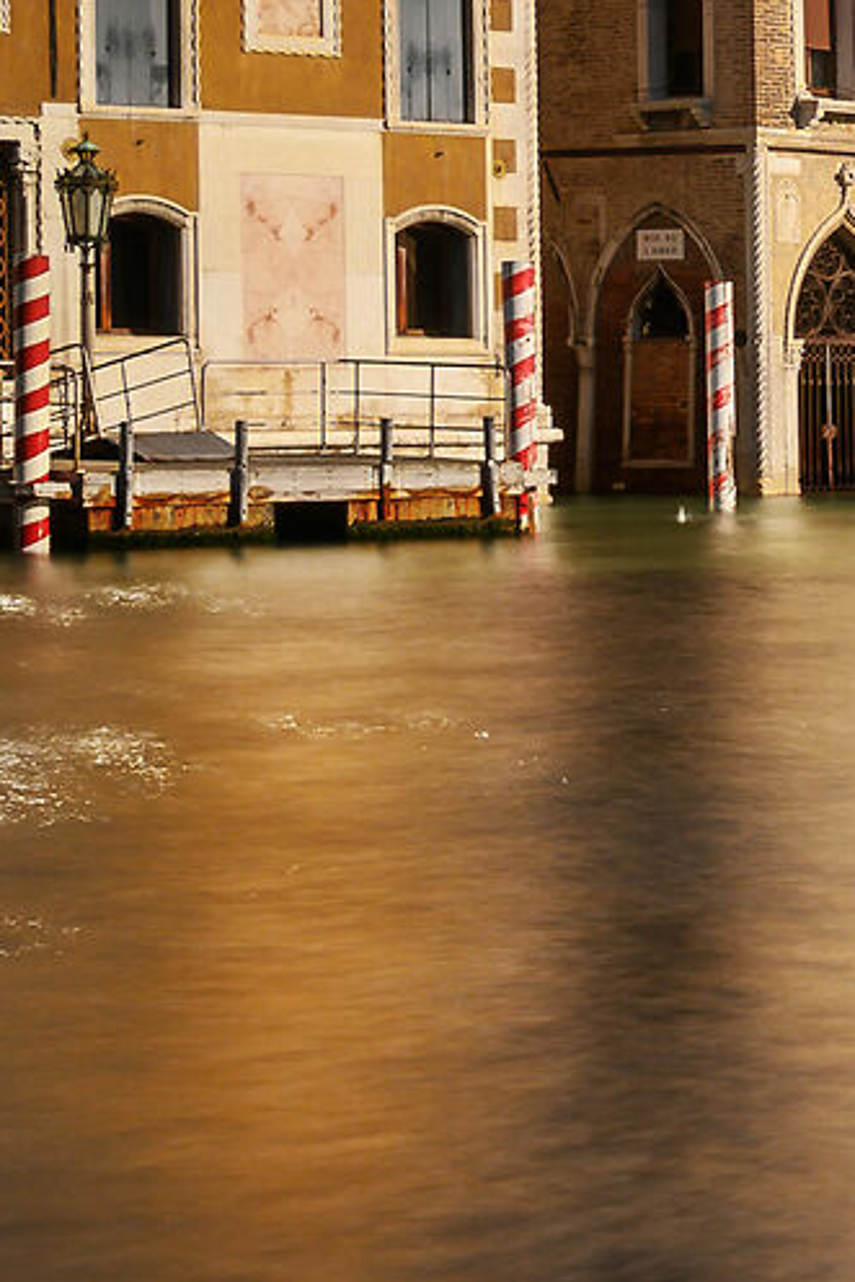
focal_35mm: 145
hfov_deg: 8.3
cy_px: 508
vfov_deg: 14.1
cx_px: 2410
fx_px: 5162
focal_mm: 30
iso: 100
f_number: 16
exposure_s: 10
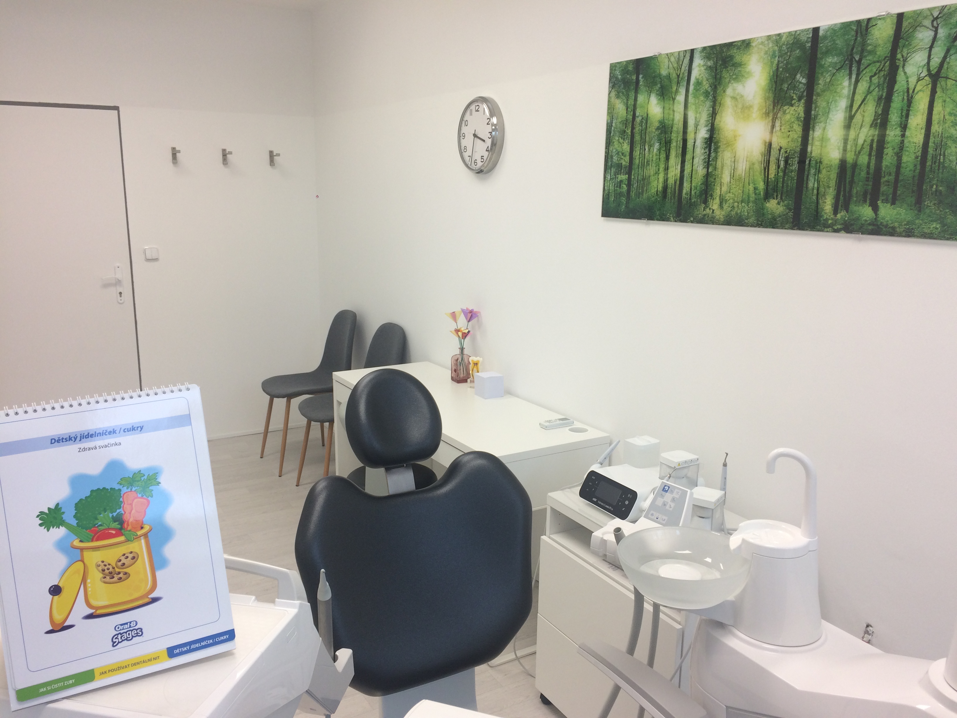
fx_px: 802
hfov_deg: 61.7
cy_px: 359
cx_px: 478
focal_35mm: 29
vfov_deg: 48.2
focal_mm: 4.15
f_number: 2.2
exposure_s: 1/103
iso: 32
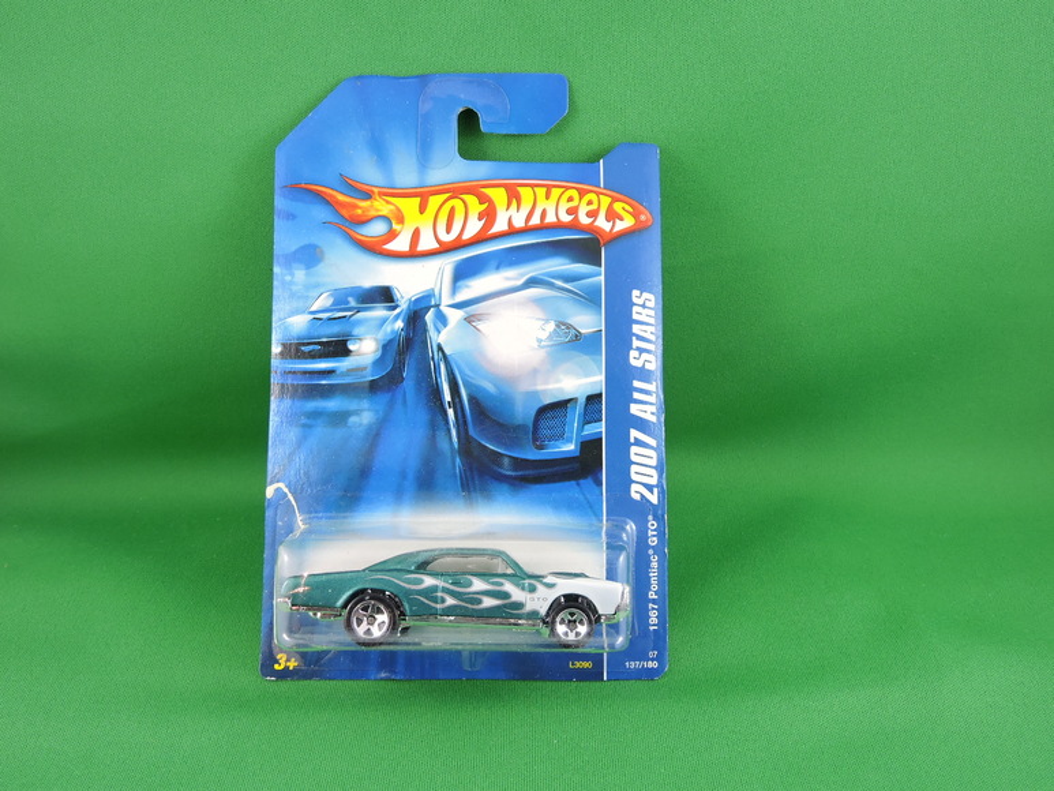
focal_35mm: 30
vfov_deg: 46.8
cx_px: 527
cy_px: 396
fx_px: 914
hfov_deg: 60.0
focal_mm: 5.4
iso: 125
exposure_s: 1/30
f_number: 3.5
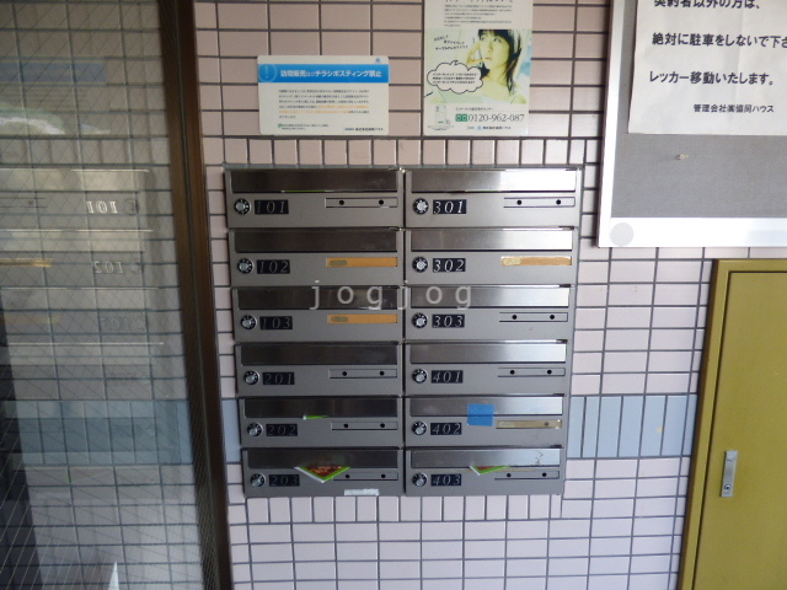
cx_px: 394
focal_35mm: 20
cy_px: 295
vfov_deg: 66.0
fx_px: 455
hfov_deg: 81.7
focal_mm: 3.58
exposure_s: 1/60
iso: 125
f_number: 2.8
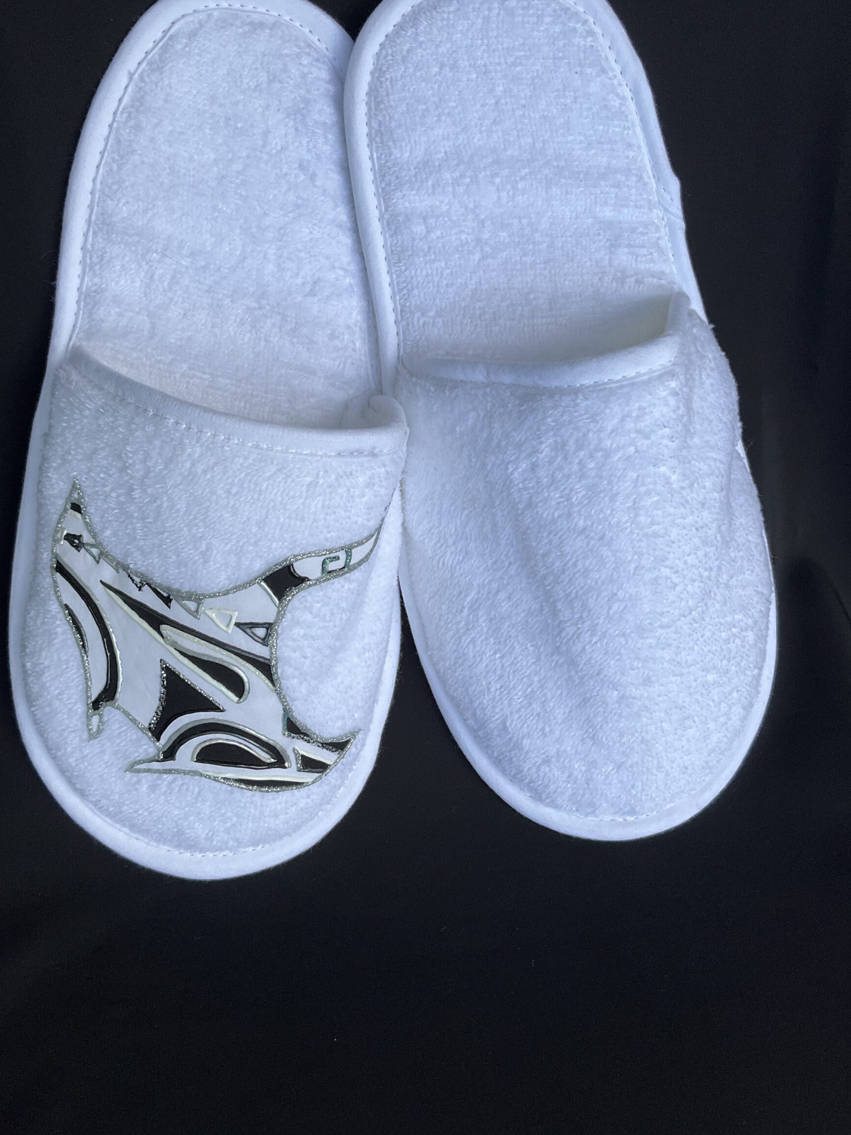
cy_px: 522
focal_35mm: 32
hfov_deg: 44.1
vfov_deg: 56.7
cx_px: 396
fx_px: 1049
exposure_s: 1/586
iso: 25
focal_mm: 3
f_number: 1.8
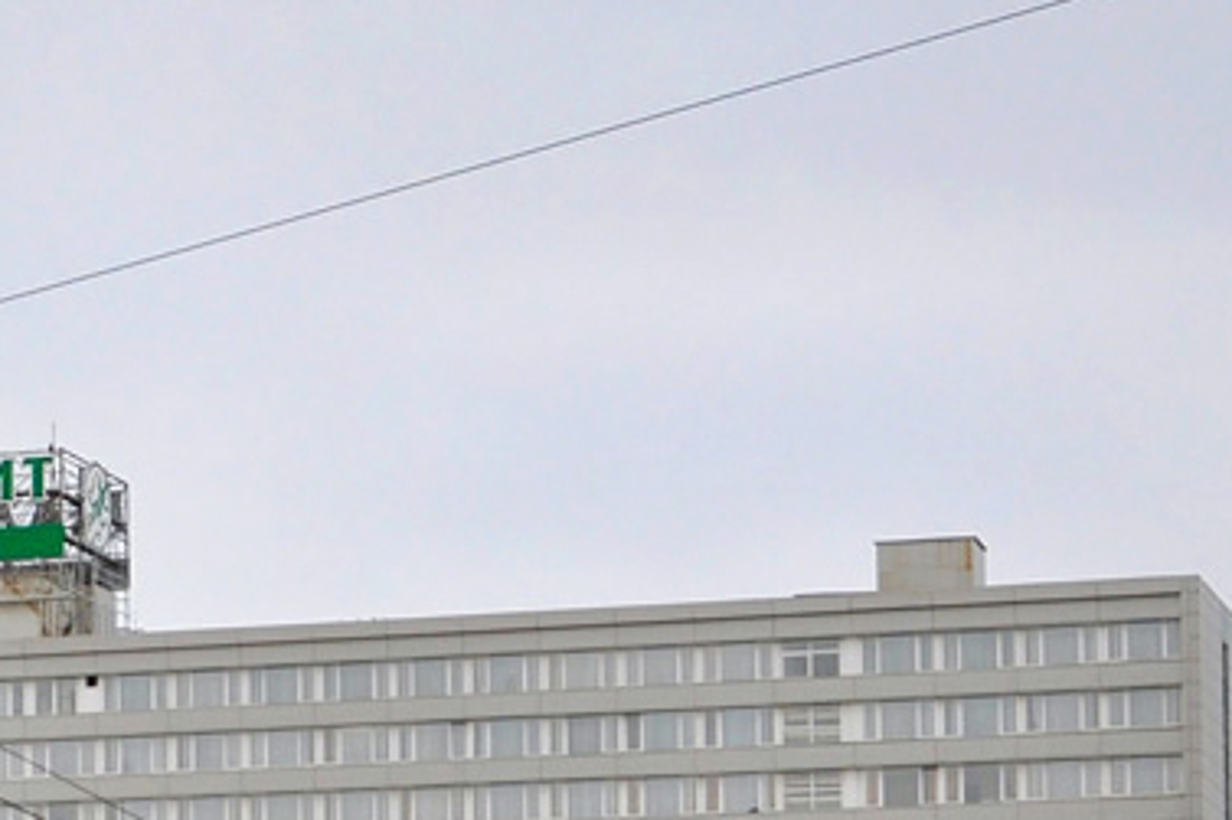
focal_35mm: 124
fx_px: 4241
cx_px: -216
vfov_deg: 10.7
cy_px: 1163
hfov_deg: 15.9
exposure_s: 1/250
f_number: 5.6
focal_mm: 26
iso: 200
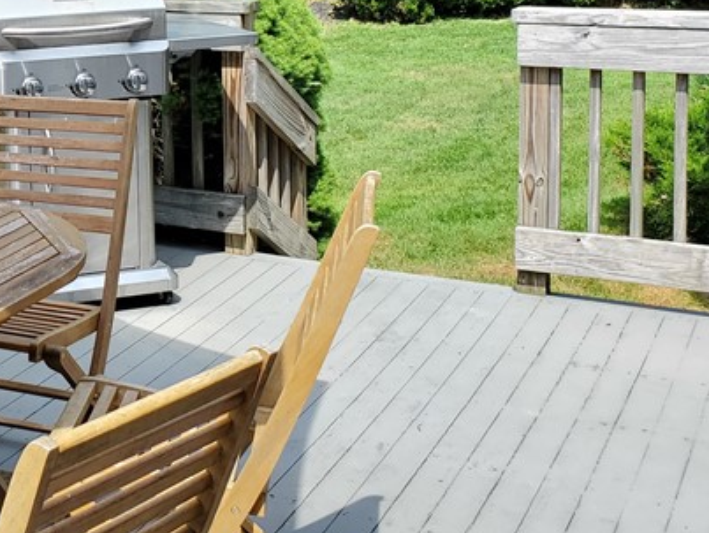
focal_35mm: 66
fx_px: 1353
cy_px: 2
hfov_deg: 27.0
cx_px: -65
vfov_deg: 21.5
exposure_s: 1/559
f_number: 2.4
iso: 50
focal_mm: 4.3
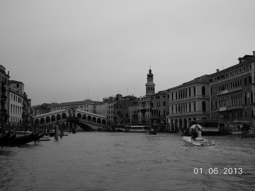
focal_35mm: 45
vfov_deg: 32.2
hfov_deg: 42.1
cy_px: 96
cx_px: 128
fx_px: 331
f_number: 2.8
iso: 160
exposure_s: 1/1250
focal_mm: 8.1
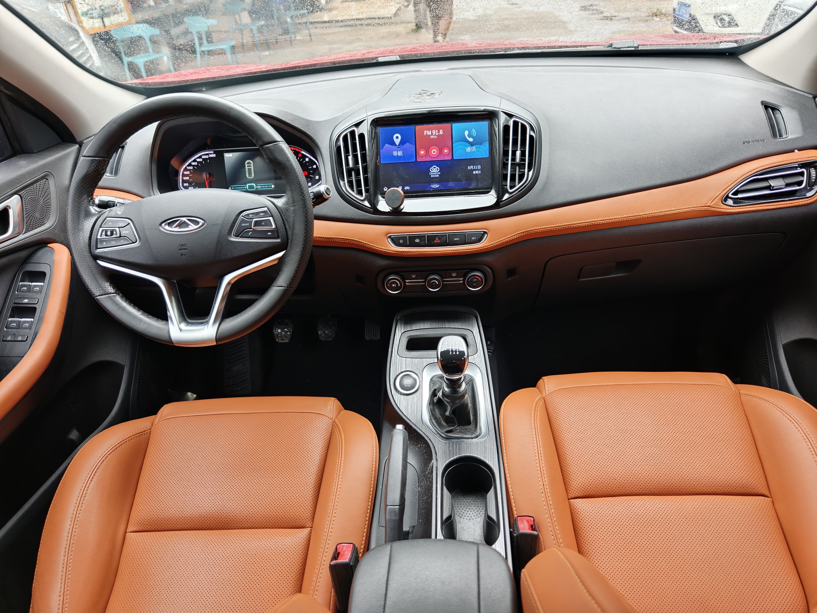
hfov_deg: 73.9
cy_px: 306
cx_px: 408
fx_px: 543
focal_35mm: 23
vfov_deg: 58.9
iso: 640
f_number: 1.8
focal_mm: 8.67
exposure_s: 1/100
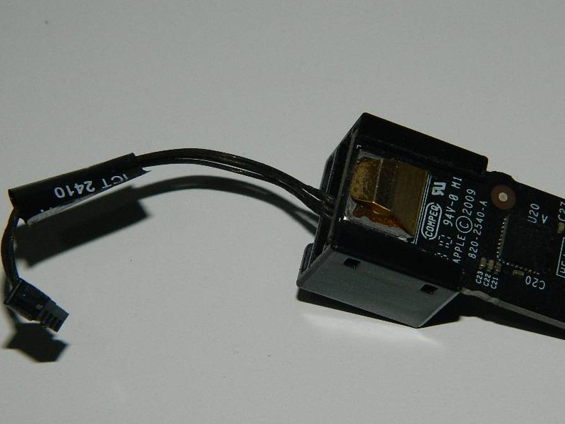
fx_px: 2171
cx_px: 345
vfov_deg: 11.1
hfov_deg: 14.8
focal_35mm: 133
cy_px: 269
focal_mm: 18.6
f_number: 12.6
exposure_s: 1/60
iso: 200
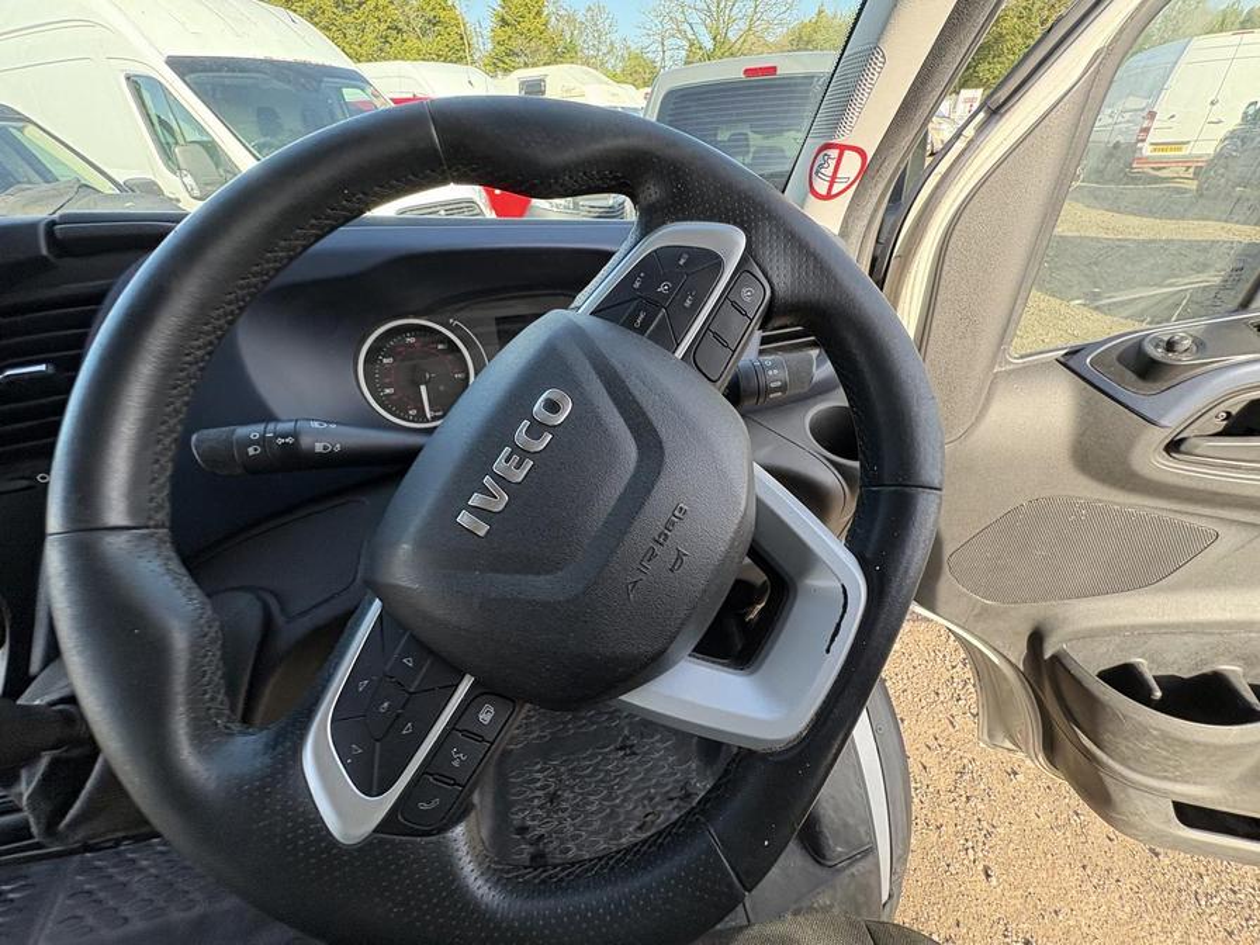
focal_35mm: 14
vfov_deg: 85.7
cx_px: 630
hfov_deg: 102.1
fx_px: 510
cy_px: 472
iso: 100
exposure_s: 1/140
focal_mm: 2.22
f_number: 2.2
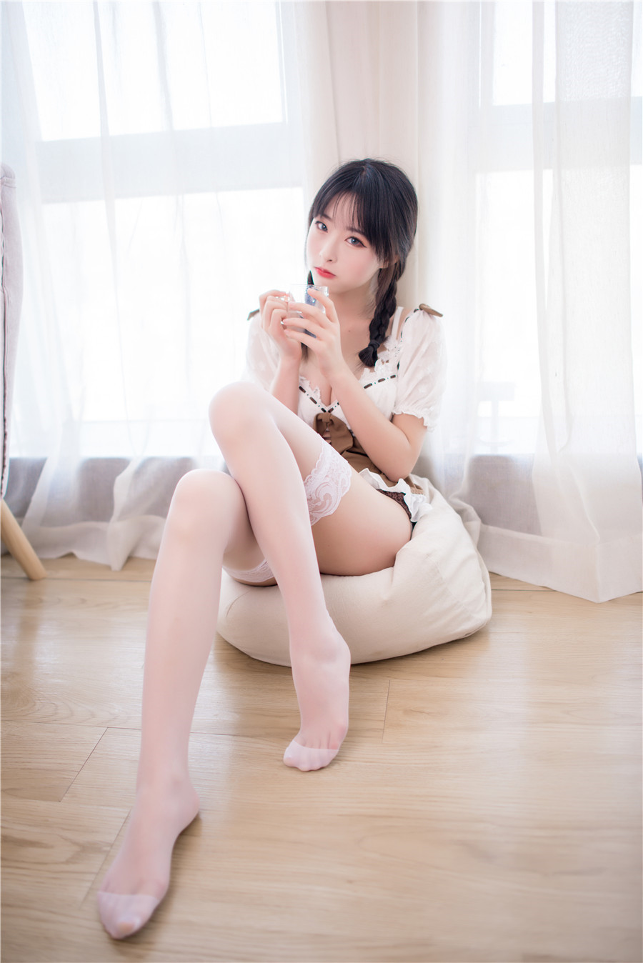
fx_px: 749
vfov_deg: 65.5
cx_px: 322
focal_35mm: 28
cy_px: 482
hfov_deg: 46.4
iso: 200
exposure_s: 1/80
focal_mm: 28
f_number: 2
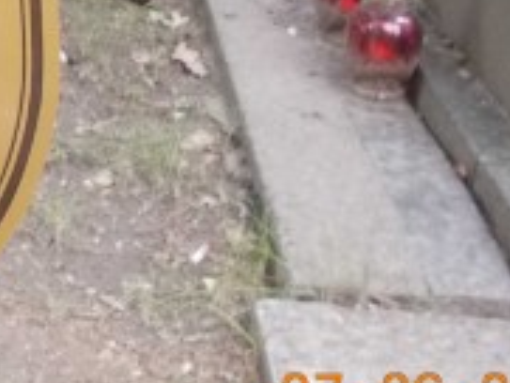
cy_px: -121
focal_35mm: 92
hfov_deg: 19.2
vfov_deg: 15.3
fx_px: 1356
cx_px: -200
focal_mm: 4.6
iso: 360
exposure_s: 1/250
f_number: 3.2
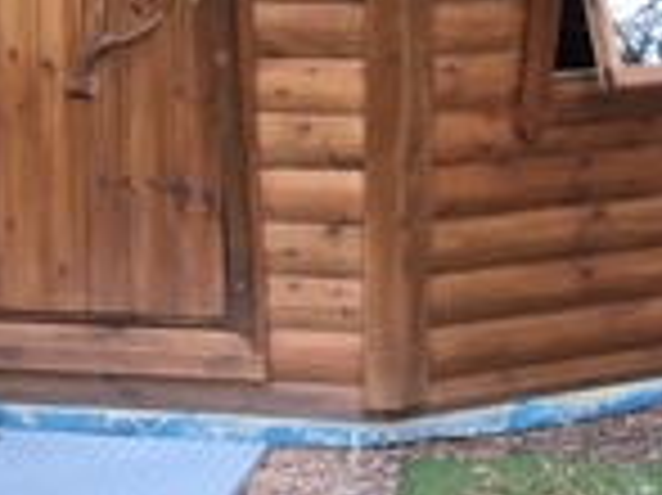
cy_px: -148
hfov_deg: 15.6
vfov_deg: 11.4
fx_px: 2408
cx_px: 167
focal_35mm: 126
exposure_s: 1/33
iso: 25
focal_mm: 4.15
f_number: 2.2
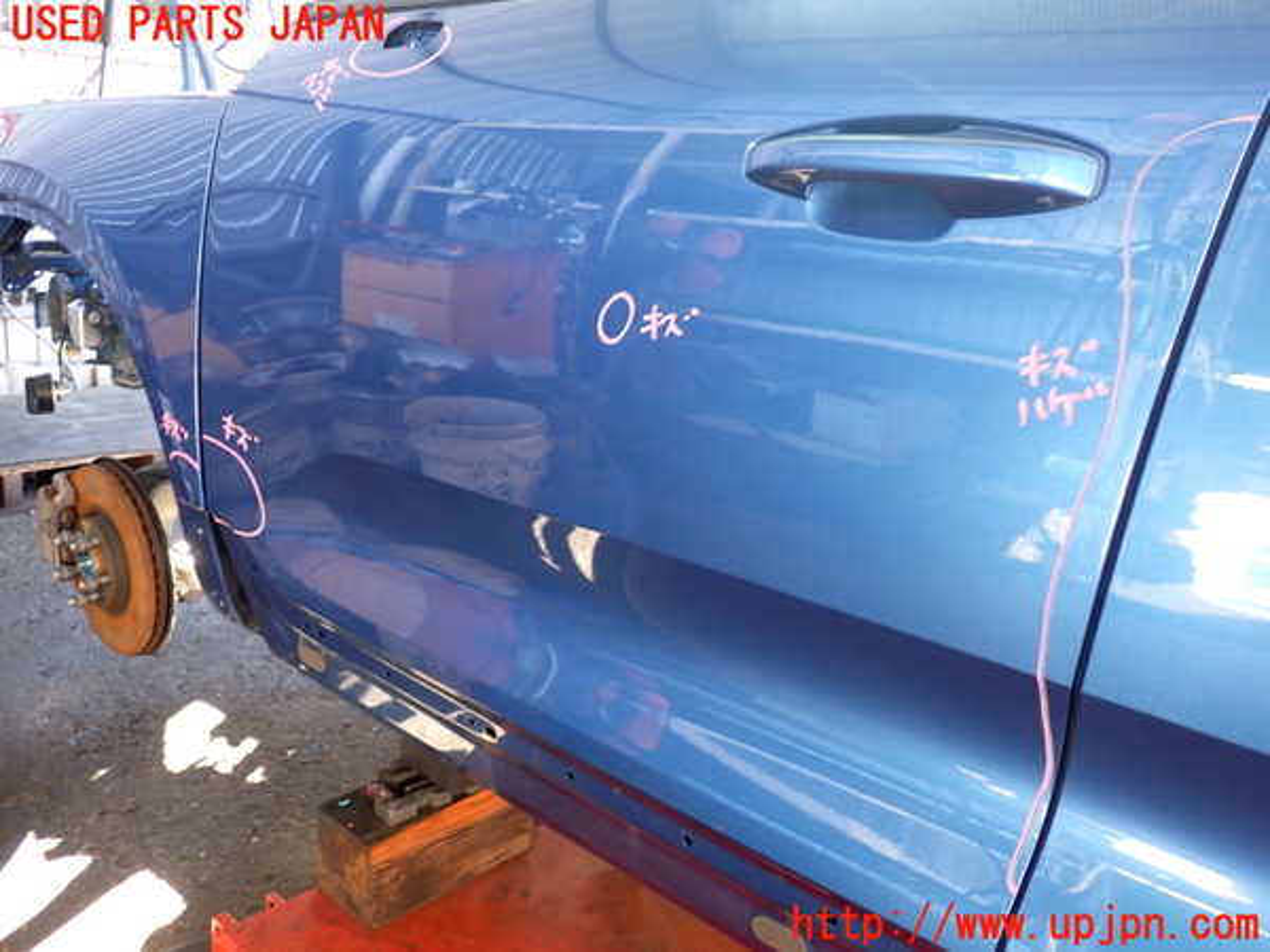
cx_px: 635
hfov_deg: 60.0
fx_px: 1101
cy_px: 476
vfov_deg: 46.8
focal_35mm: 30
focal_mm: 5.4
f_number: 2.3
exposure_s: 1/30
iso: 200
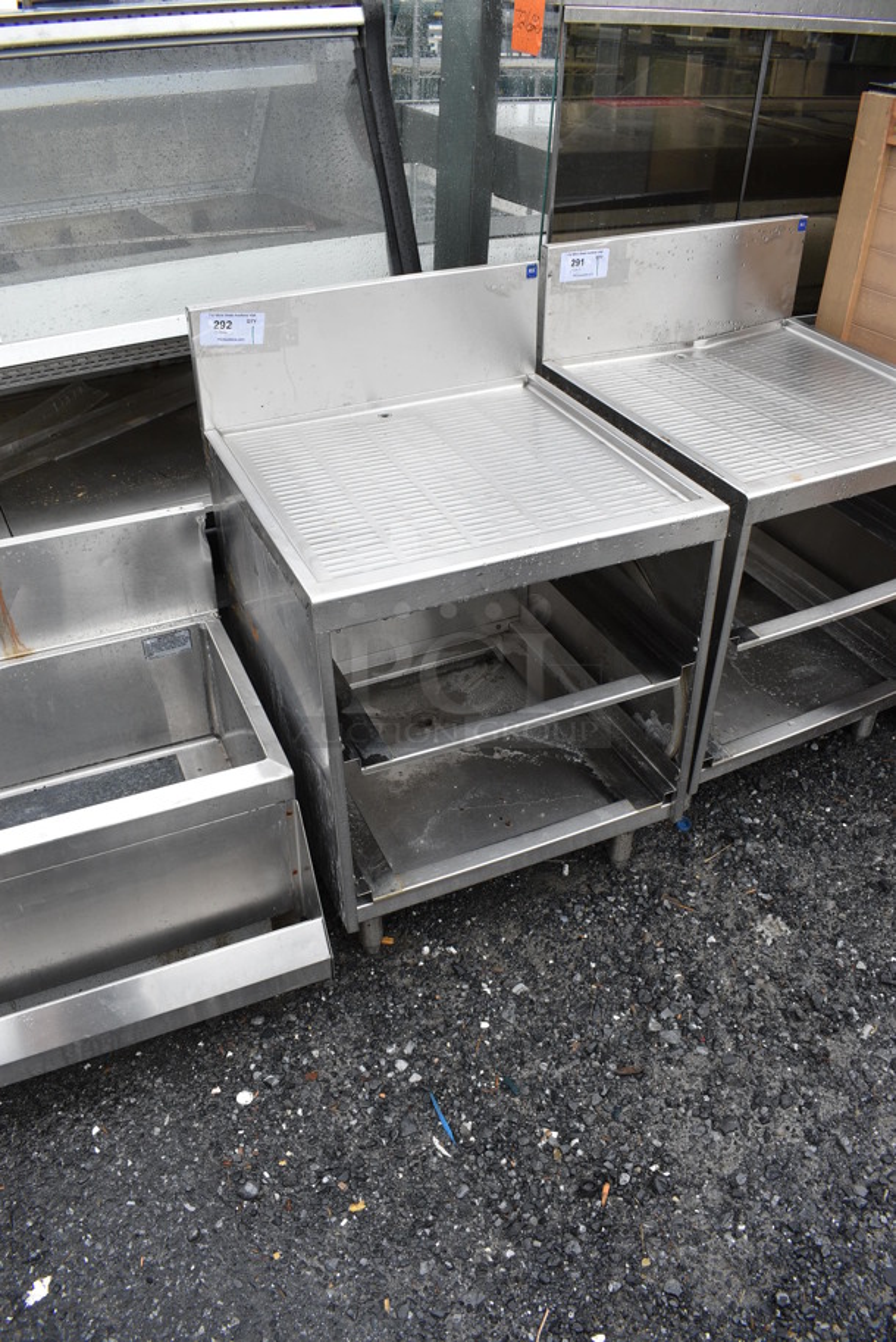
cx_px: 448
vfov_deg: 67.3
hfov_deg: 48.0
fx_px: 1006
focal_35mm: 27
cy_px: 671
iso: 200
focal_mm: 18
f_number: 7.1
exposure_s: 1/250
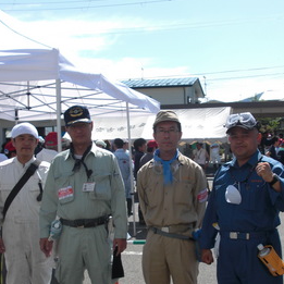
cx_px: 128
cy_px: 179
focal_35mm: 61
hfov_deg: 28.1
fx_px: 566
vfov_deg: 28.0
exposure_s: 1/1000
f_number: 2.8
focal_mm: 6.3
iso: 50
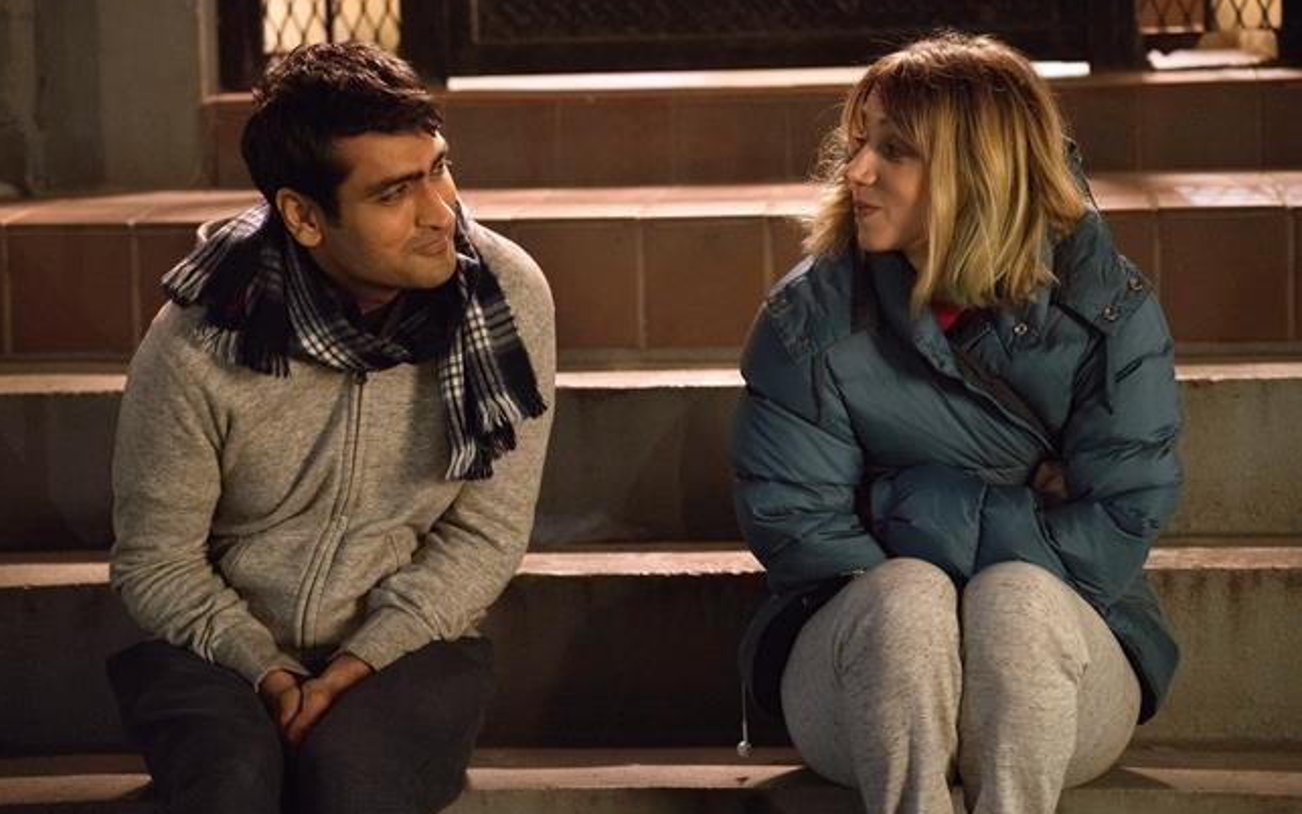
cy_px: 387
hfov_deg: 15.4
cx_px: 650
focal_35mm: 136
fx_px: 4826
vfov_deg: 9.6
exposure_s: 1/30
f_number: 4
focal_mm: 132
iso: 10000
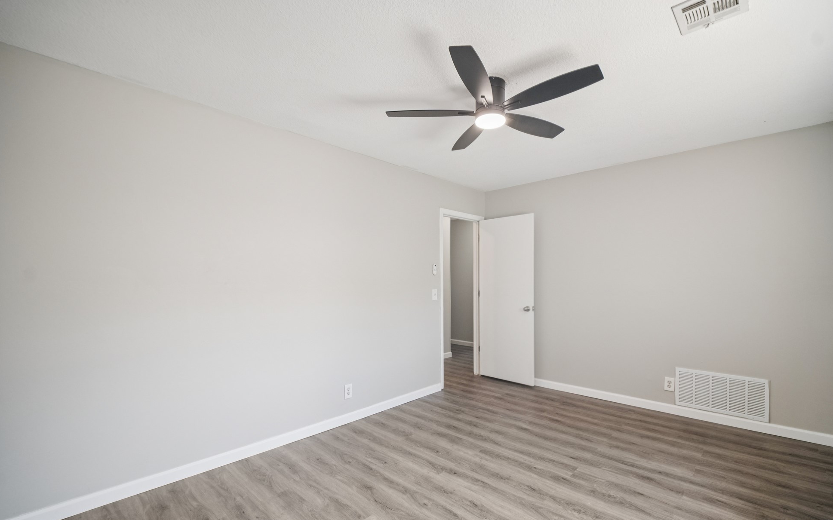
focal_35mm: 15
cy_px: 288
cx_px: 436
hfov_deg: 101.4
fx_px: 340
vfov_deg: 74.5
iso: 1600
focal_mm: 14
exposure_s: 1/100
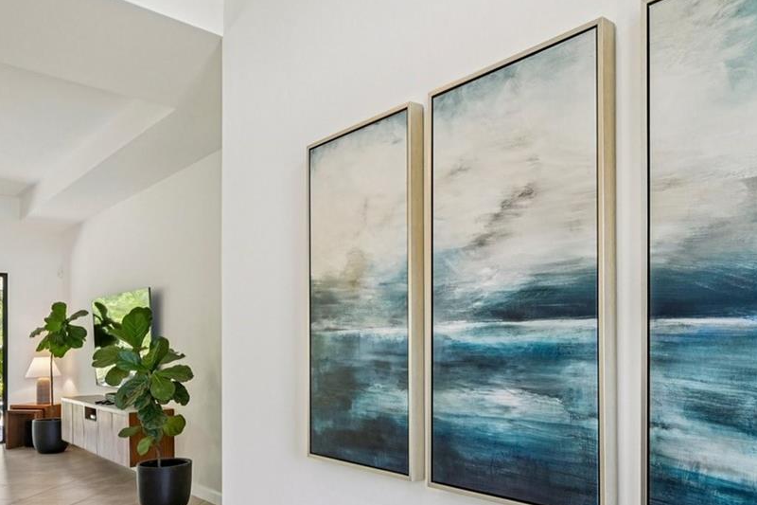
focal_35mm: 28
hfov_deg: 65.3
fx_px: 589
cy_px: 334
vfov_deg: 45.7
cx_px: 420
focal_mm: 14
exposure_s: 1/30
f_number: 8
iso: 400
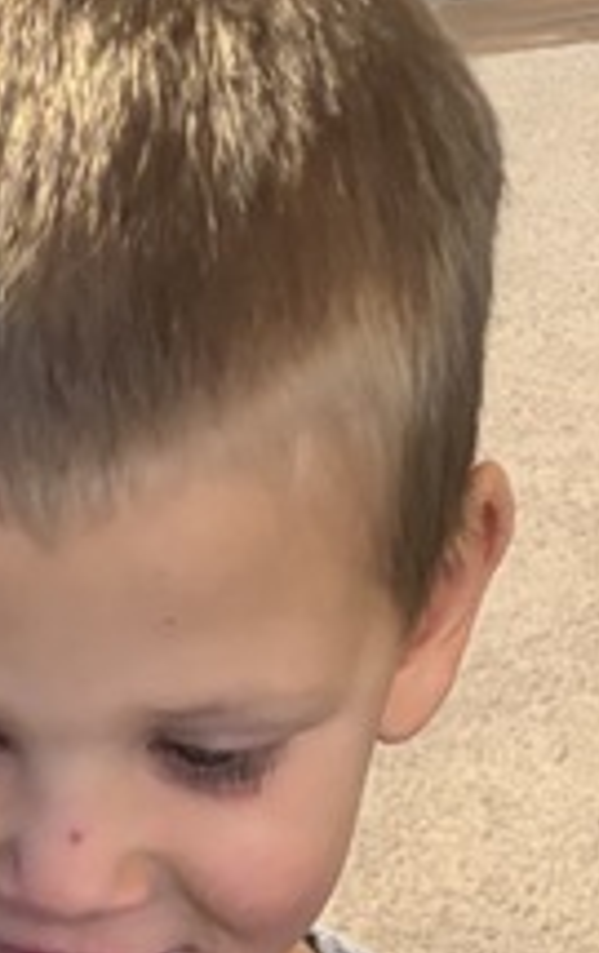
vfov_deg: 13.3
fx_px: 3410
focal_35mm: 131
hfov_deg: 10.0
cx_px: 111
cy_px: 2026
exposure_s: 1/60
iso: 500
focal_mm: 5.96
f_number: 1.6
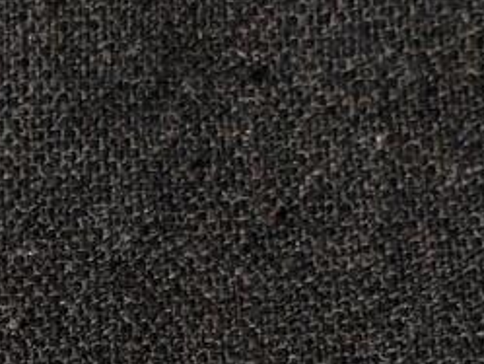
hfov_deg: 6.7
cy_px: 921
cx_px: -692
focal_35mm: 281
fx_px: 3931
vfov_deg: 5.1
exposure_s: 1/2000
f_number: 1.5
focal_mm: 4.94
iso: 80
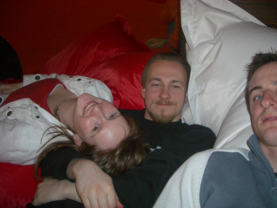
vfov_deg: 40.7
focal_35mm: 35
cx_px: 138
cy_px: 104
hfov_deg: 52.6
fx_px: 280
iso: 100
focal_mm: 5.8
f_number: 2.6
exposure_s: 1/60
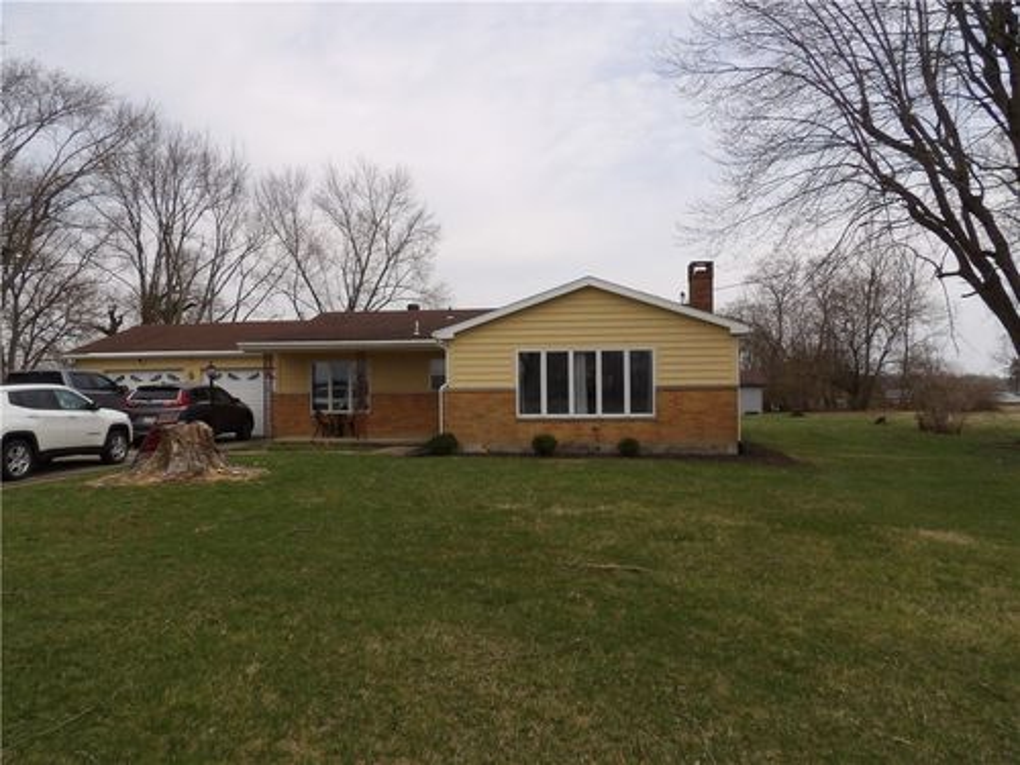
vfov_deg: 56.8
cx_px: 510
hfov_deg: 71.6
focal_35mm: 24
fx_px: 707
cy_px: 382
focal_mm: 4.3
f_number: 4.6
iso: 100
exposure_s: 1/573
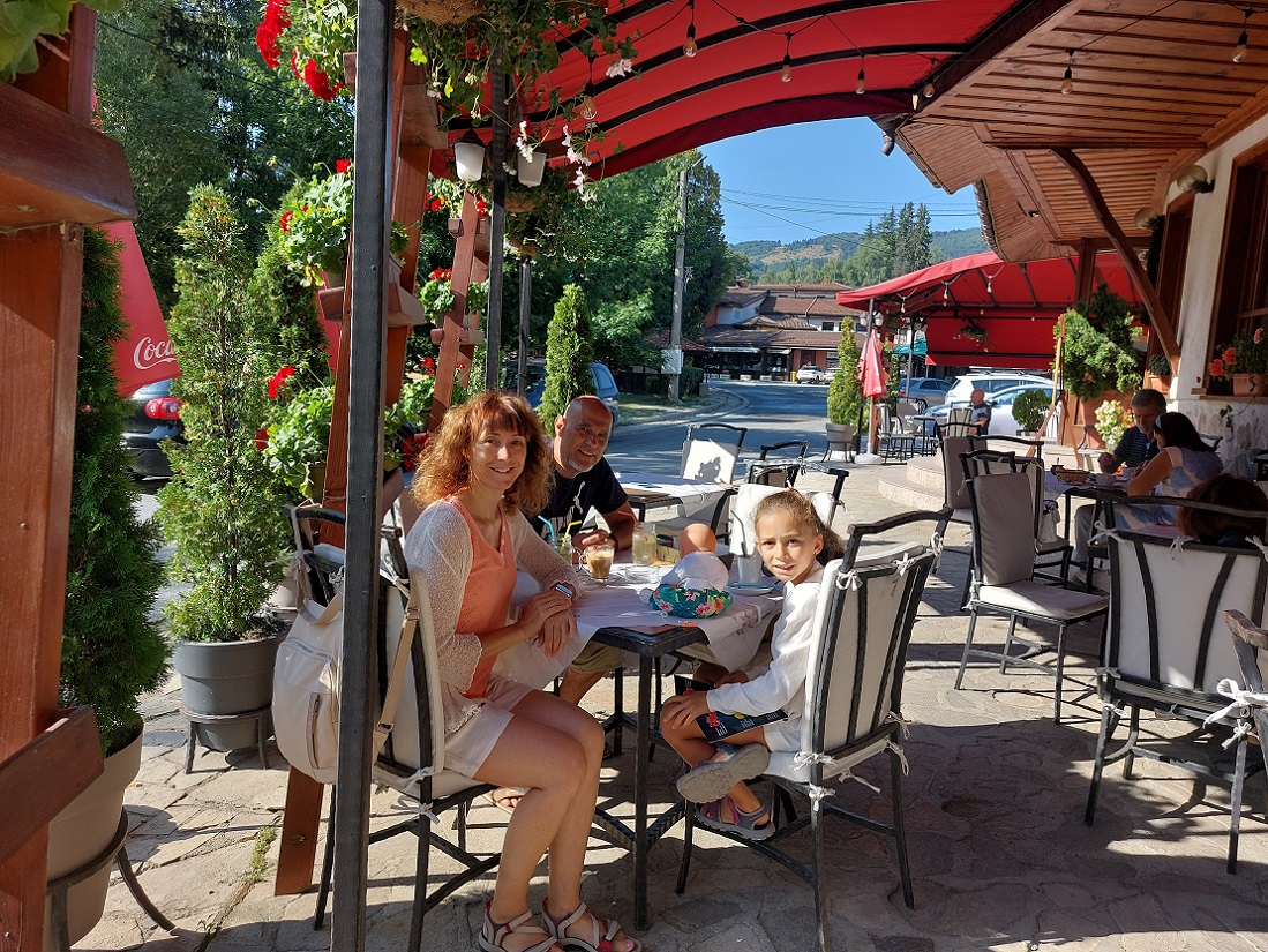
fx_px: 879
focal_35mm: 24
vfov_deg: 56.8
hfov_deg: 71.6
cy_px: 476
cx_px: 634
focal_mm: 5.23
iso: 25
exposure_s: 1/591
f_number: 1.8
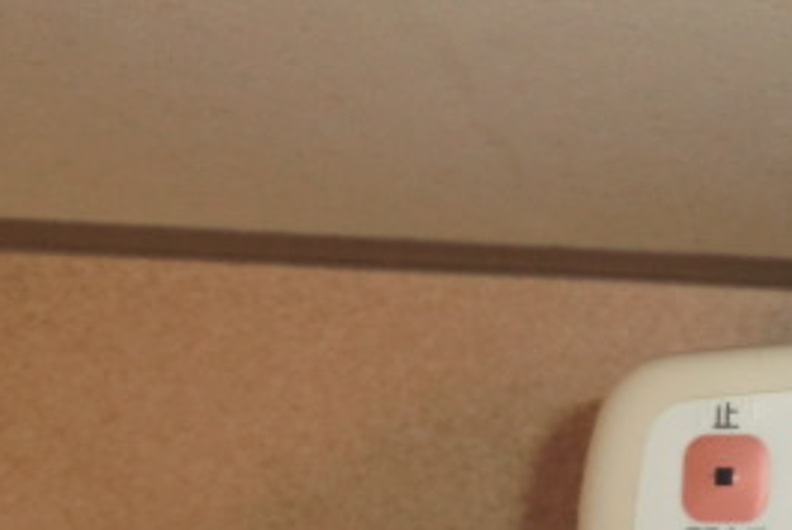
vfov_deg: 22.5
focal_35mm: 60
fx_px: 1321
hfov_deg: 29.1
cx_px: 938
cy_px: 375
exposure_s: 1/25
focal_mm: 4.3
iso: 250
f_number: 3.2
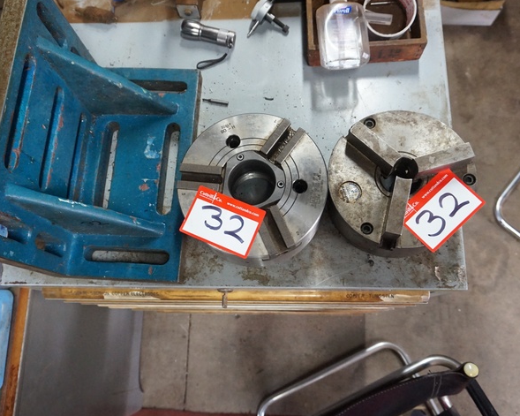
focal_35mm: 31
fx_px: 477
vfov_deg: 47.1
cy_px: 207
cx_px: 249
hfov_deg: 57.2
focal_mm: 18
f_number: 3.5
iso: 3200
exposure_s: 1/160
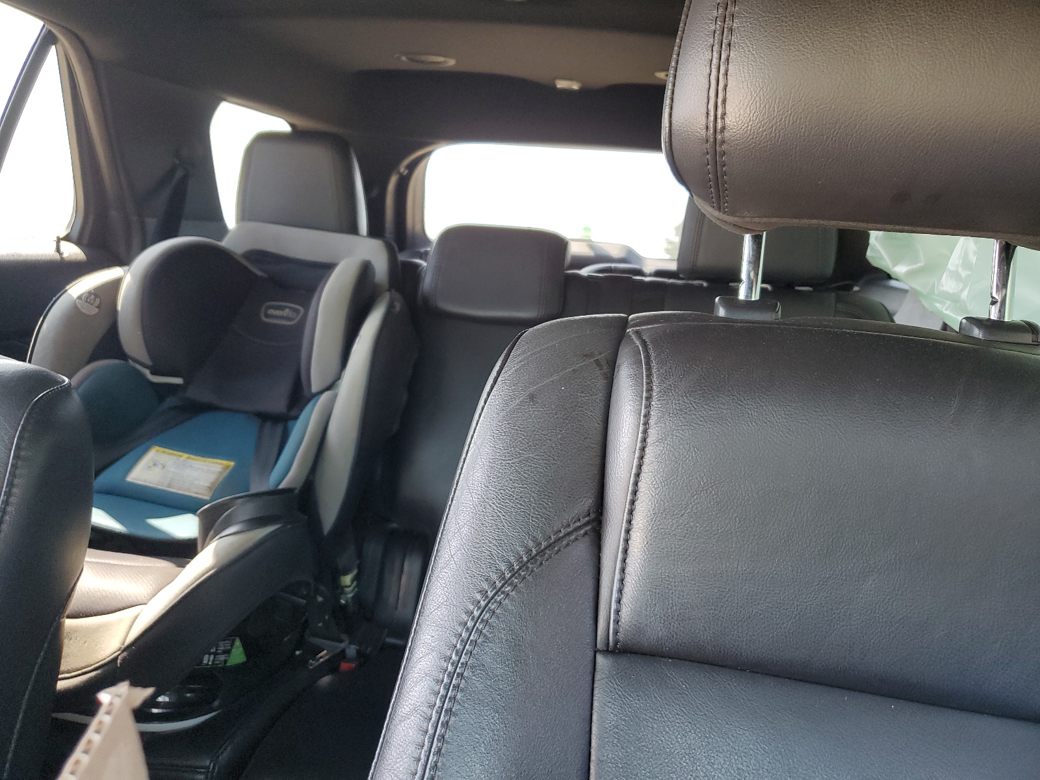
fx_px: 781
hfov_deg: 67.3
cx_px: 520
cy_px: 390
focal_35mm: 26
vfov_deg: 53.1
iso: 91
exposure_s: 1/120
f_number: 1.5
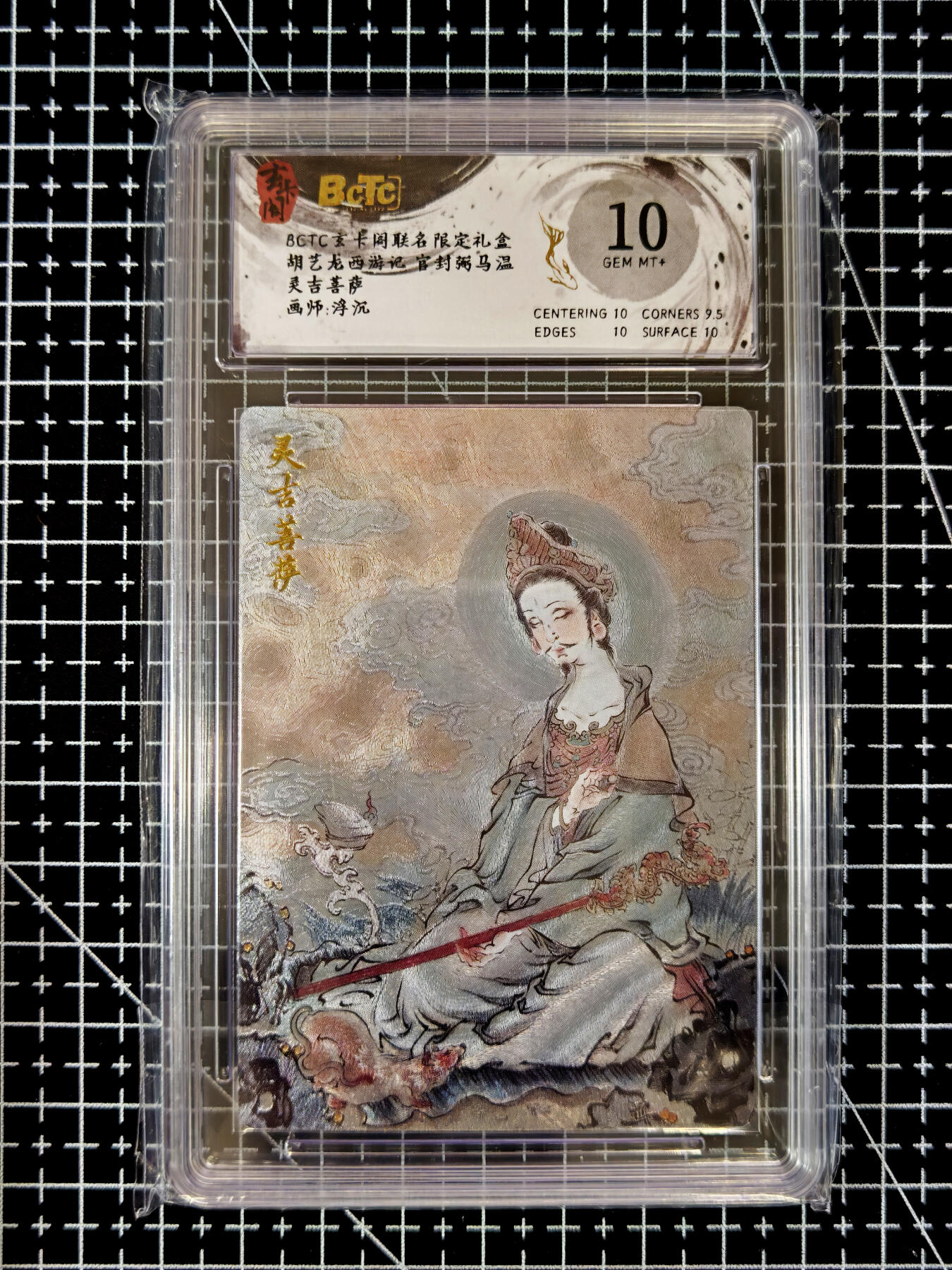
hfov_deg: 30.3
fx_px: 1760
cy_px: 635
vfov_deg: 39.7
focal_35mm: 48
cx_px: 476
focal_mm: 6.67
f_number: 1.9
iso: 320
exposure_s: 1/33
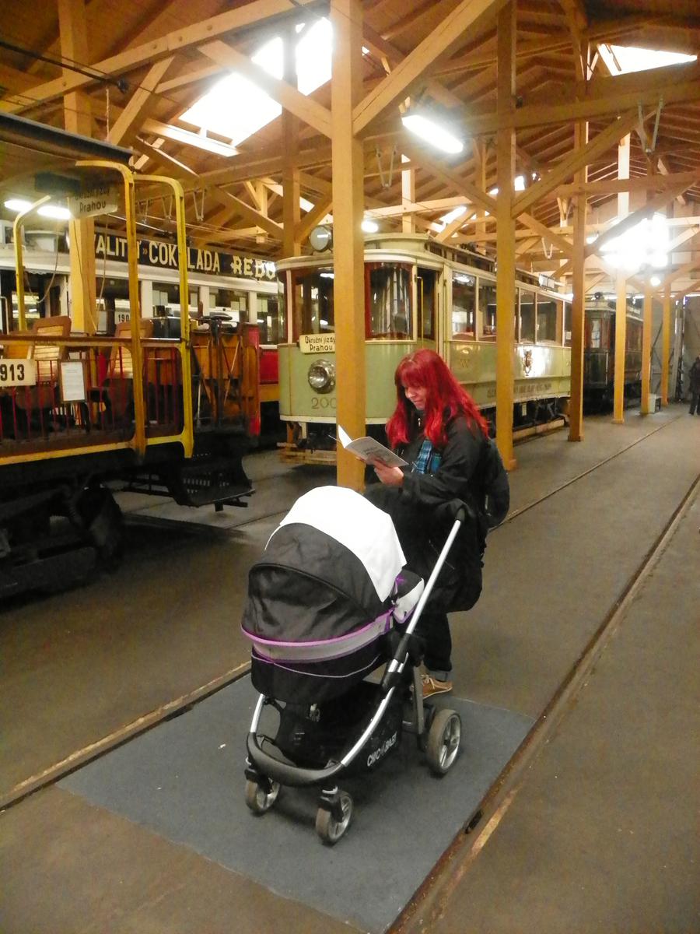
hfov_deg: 53.1
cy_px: 467
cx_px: 350
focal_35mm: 26
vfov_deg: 67.3
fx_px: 701
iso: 800
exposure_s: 1/25
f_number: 2.8
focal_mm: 4.6
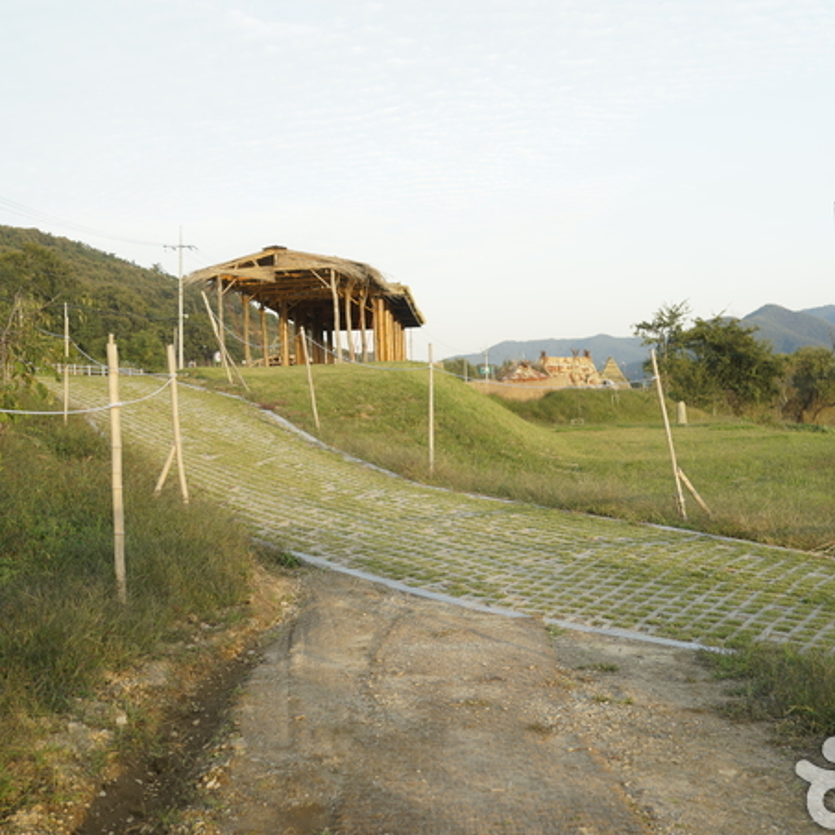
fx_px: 1255
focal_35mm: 46
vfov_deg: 36.8
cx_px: 454
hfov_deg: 36.8
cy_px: 425
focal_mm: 35
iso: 100
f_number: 3.2
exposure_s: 1/100
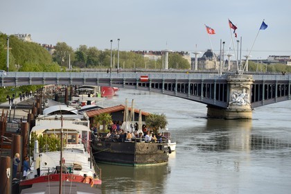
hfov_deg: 15.2
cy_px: 97
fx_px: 1091
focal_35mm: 135
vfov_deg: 10.2
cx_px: 146
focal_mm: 135
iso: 200
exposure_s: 1/400
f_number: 5.6
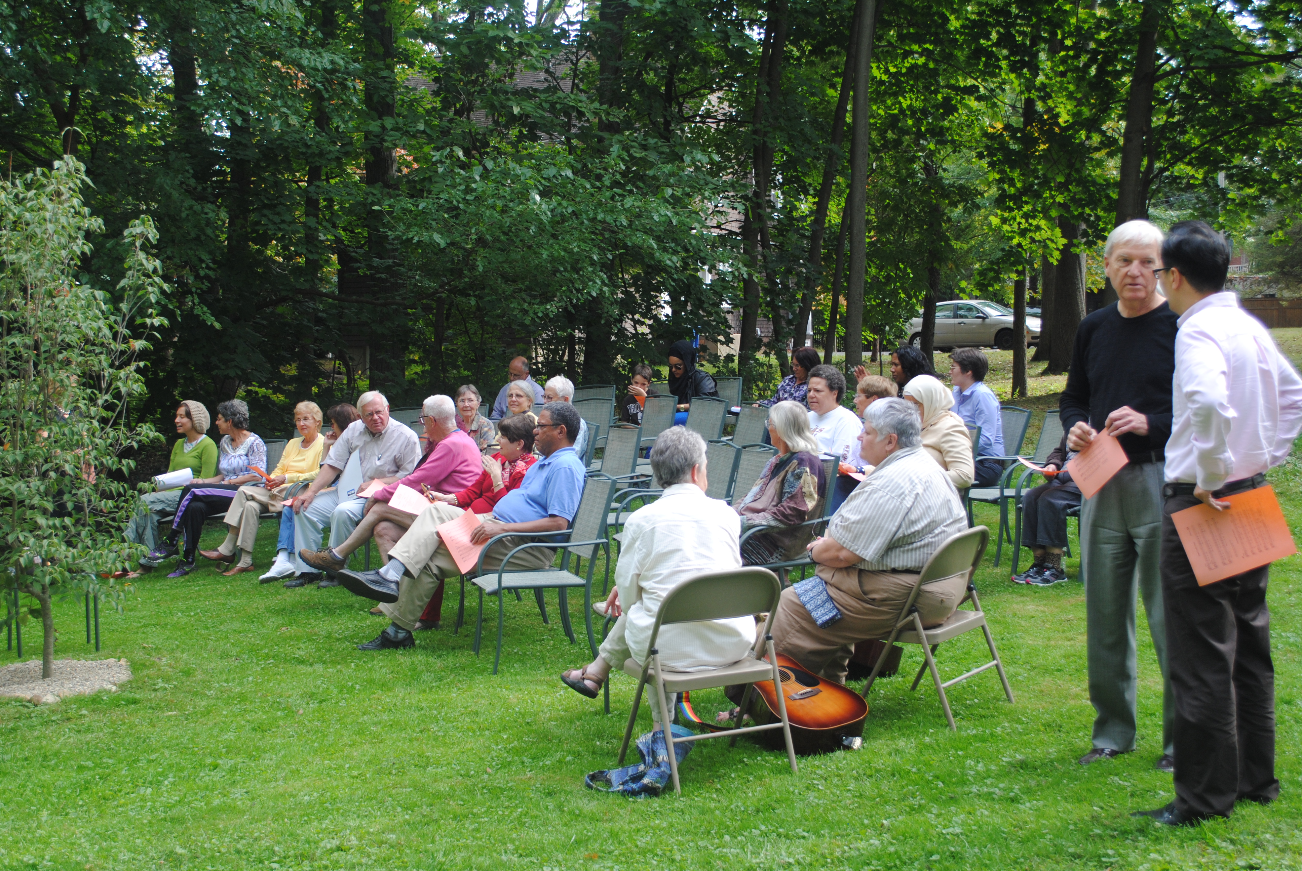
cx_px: 651
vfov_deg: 29.9
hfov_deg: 43.6
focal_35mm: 45
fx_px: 1629
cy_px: 436
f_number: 5.6
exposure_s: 1/125
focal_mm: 30
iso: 200
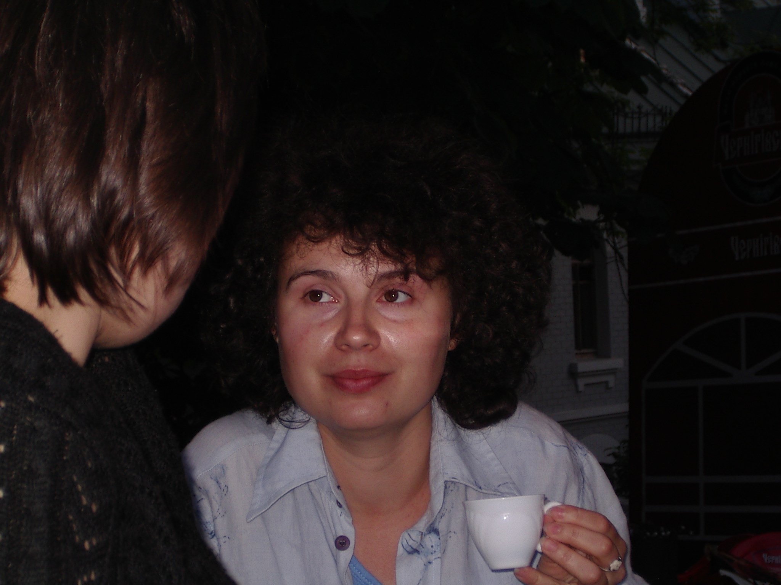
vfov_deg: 13.0
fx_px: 2572
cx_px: 390
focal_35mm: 114
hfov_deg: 17.3
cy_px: 292
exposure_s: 1/125
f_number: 5
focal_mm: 17.4
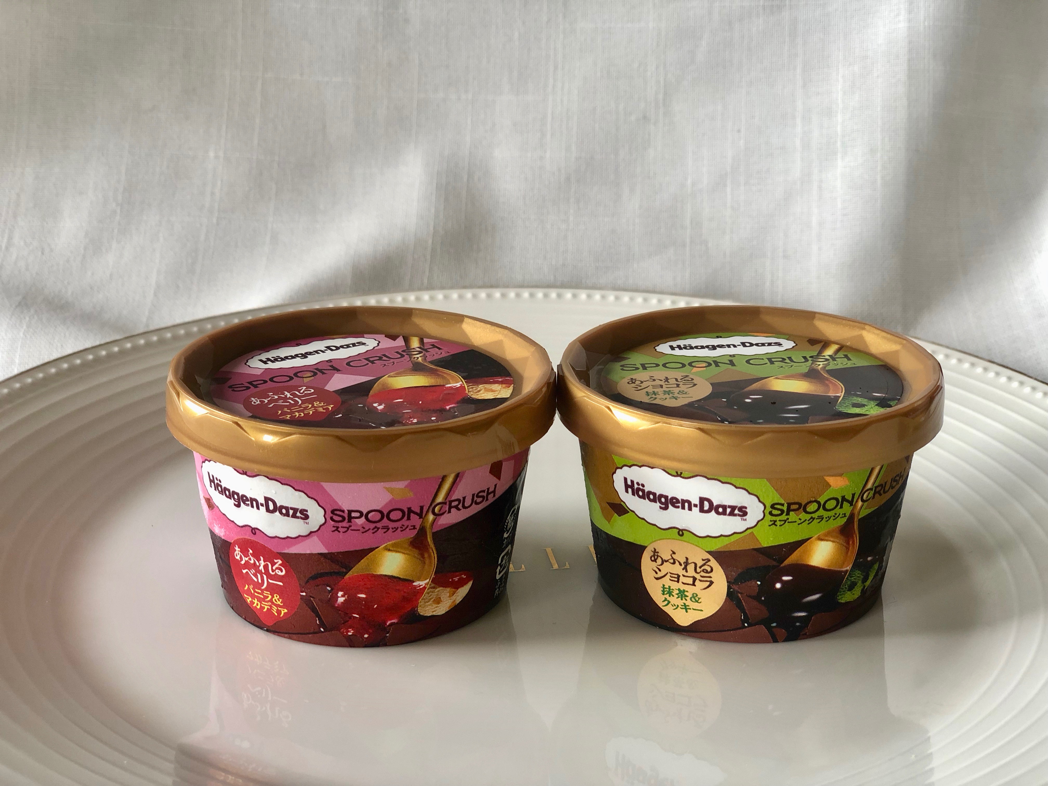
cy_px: 393
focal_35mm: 52
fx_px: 1574
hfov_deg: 36.8
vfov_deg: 28.0
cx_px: 524
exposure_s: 1/60
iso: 40
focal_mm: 6
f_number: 2.4
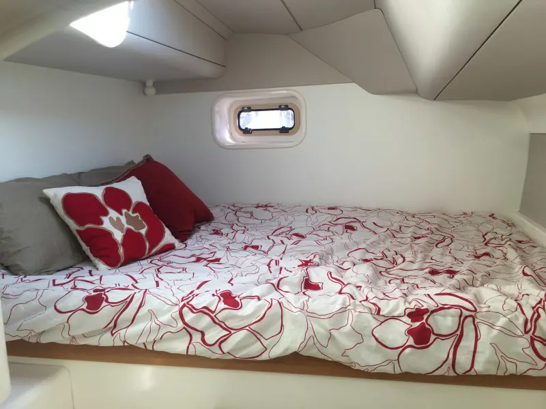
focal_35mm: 29
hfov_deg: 61.7
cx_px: 273
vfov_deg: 48.2
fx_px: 457
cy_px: 204
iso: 32
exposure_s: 1/120
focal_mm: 4.15
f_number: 2.2
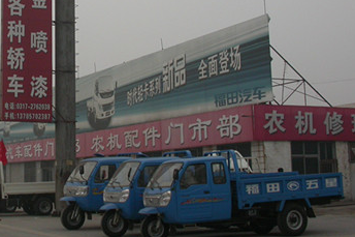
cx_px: 67
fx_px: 680
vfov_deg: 19.4
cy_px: 36
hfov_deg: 28.6
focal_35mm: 69
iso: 100
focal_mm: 7.85
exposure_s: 1/1000
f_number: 4.7
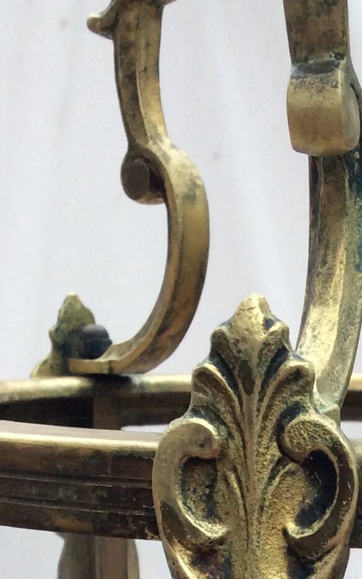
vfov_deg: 20.4
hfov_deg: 13.7
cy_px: 728
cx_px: 357
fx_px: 1483
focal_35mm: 94
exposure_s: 1/100
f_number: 2.4
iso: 50
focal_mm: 3.3
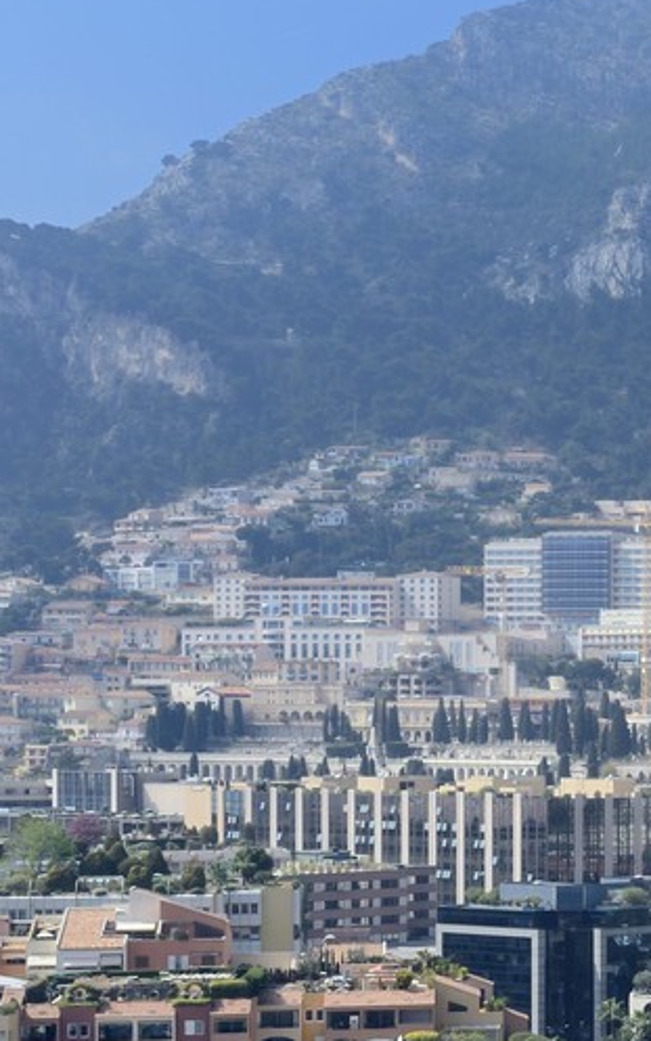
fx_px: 2694
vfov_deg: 21.6
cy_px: 821
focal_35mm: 95
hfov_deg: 11.6
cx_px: 1499
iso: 200
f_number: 11
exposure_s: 1/200
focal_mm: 29
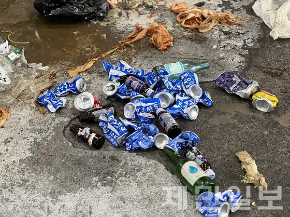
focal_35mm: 77
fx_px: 645
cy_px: 108
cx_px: 145
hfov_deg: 25.3
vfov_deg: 19.1
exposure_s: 1/40
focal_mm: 9
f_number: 2.8
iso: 250
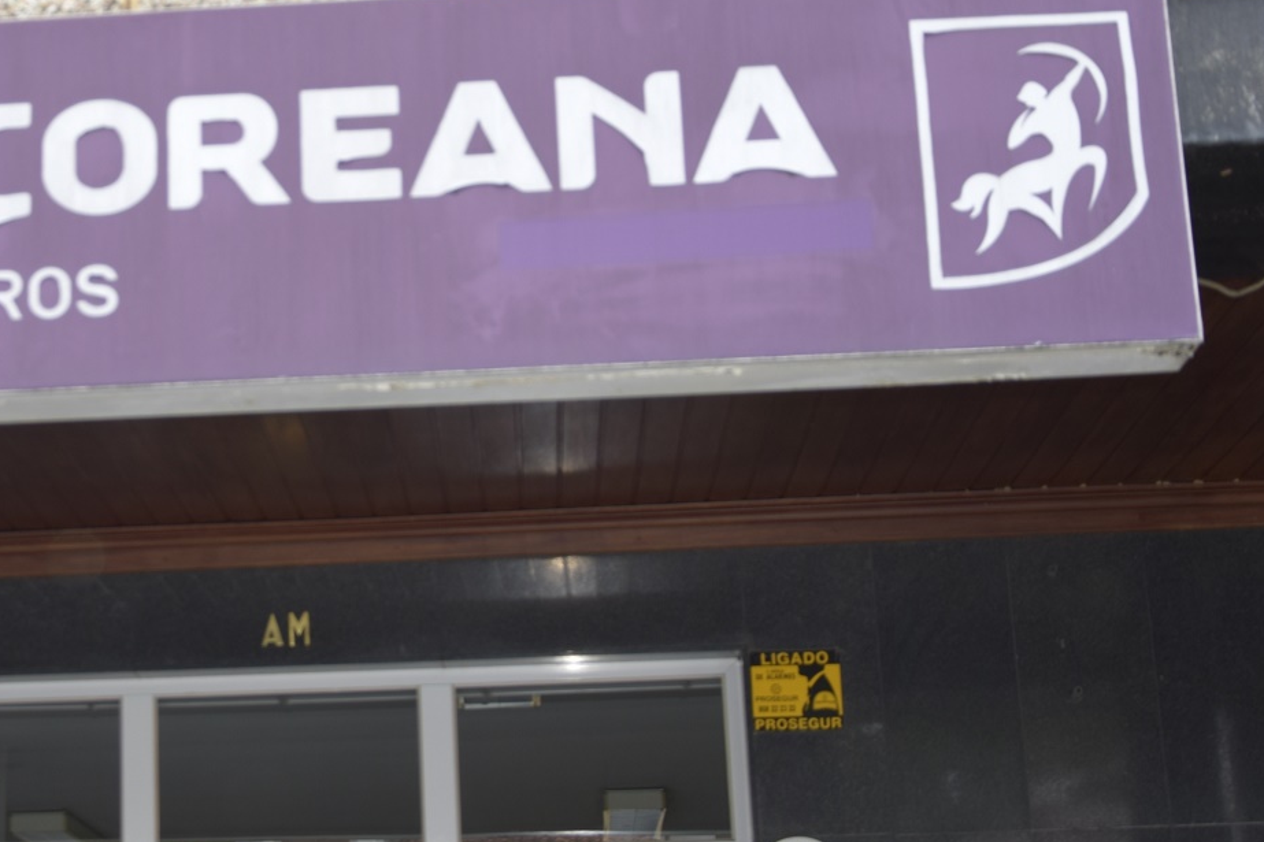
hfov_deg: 25.4
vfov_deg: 17.4
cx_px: 205
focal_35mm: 78
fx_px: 2739
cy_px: 292
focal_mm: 25
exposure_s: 1/125
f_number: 4
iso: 100
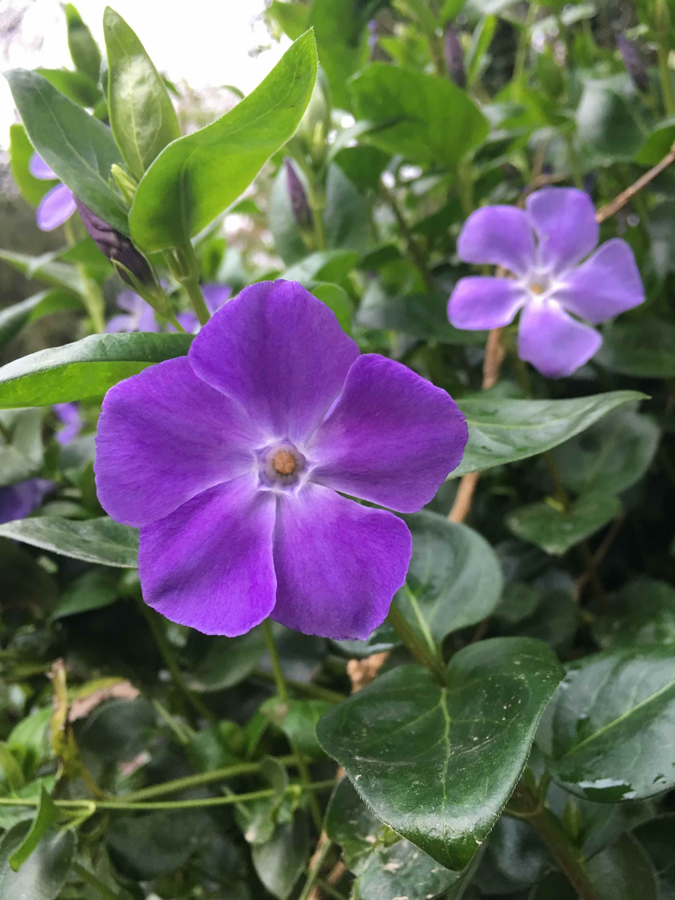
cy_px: 450
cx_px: 338
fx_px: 754
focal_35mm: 29
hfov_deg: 48.2
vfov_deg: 61.7
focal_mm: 4.15
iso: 50
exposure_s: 1/33
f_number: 2.2
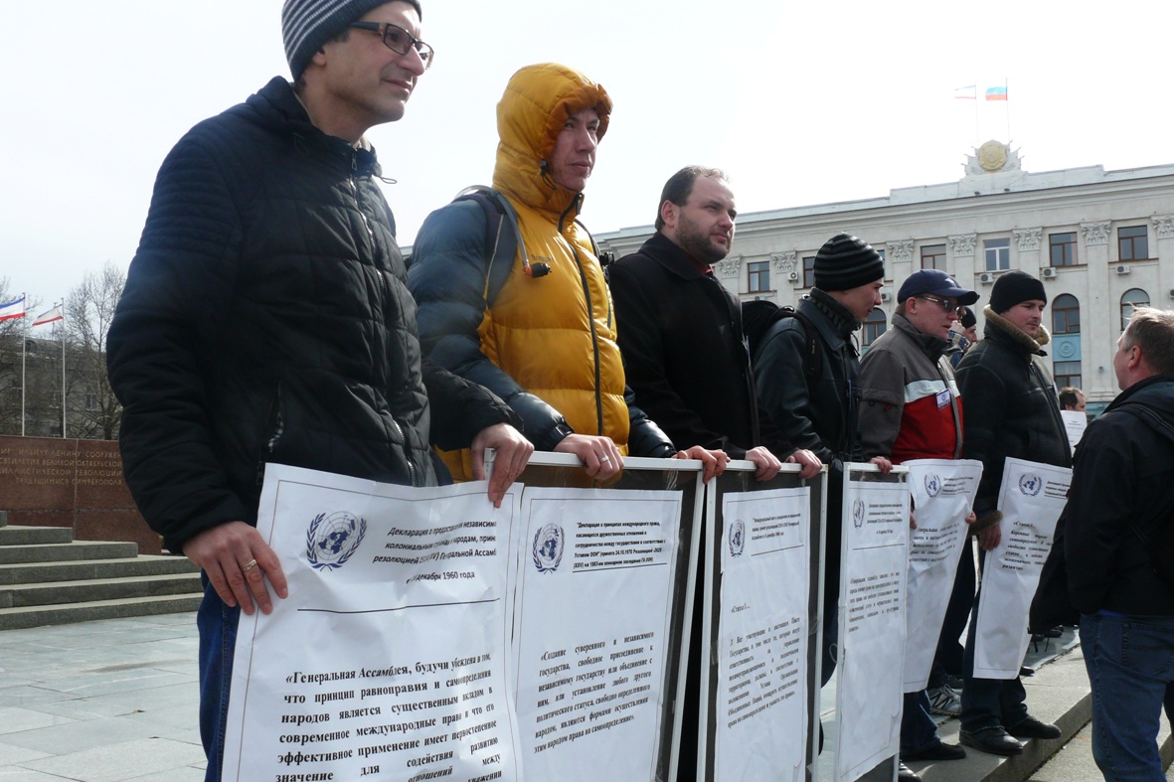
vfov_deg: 35.9
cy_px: 444
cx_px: 594
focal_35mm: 37
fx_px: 1206
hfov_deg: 51.9
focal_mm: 7.4
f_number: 5.6
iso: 100
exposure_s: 1/320
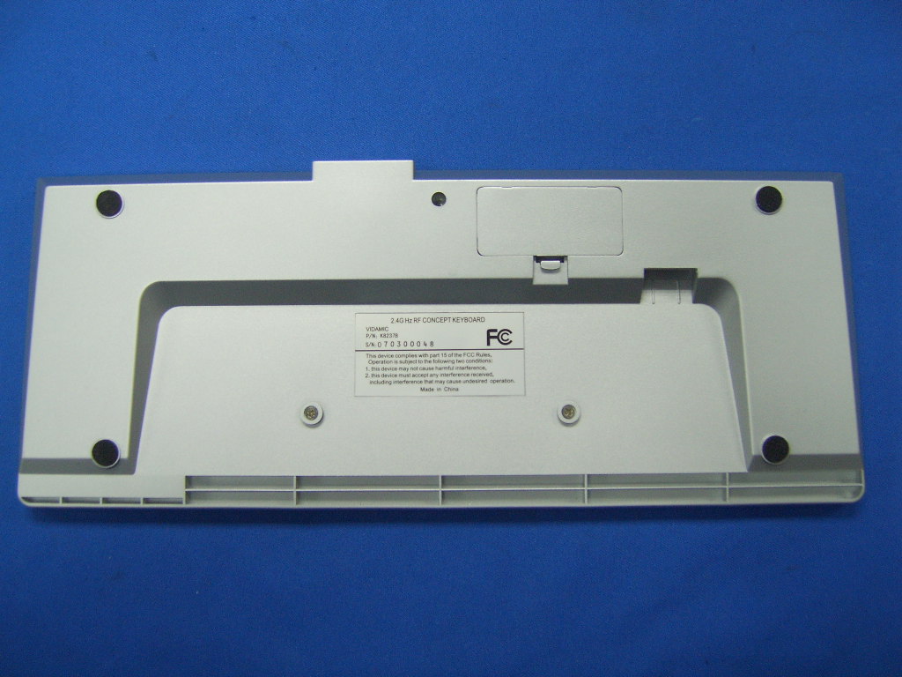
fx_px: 990
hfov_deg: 49.0
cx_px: 451
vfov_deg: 37.7
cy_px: 338
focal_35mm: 38
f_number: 2.8
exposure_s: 1/25
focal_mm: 7.8
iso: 100
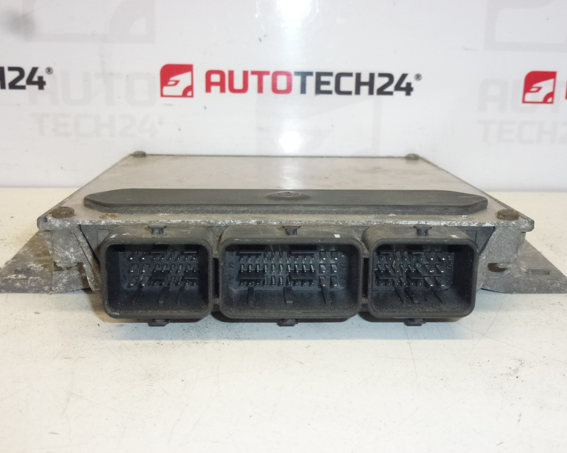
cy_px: 228
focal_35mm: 40
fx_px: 671
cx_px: 287
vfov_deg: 37.3
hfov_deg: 45.8
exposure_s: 1/200
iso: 400
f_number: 3.8
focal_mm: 6.8
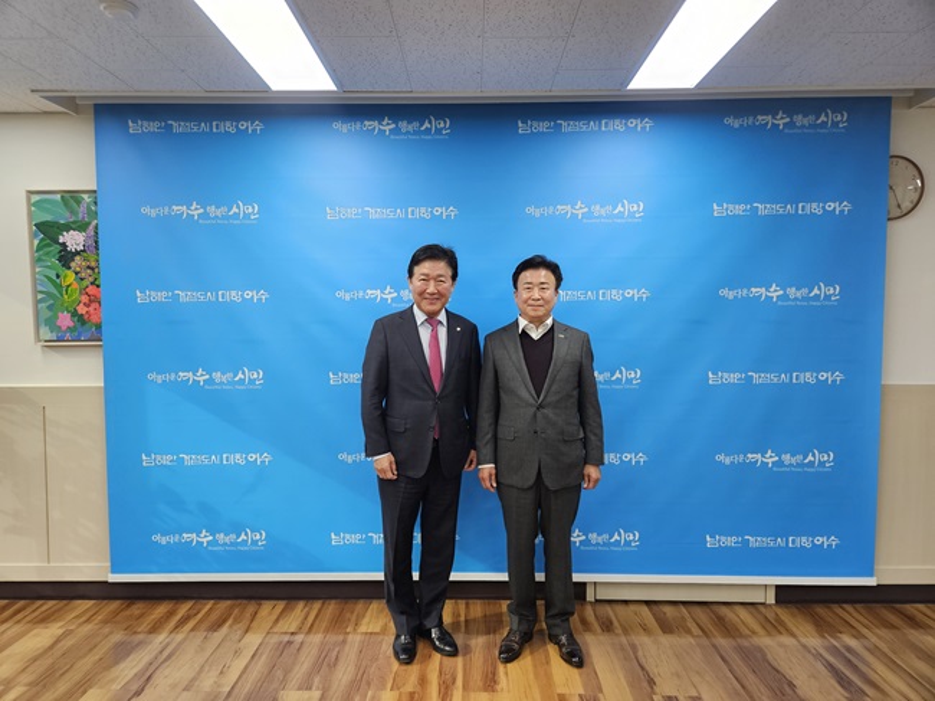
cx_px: 468
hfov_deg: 73.9
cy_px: 350
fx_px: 621
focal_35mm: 23
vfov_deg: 58.8
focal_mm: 5.4
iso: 160
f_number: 1.8
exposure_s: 1/207
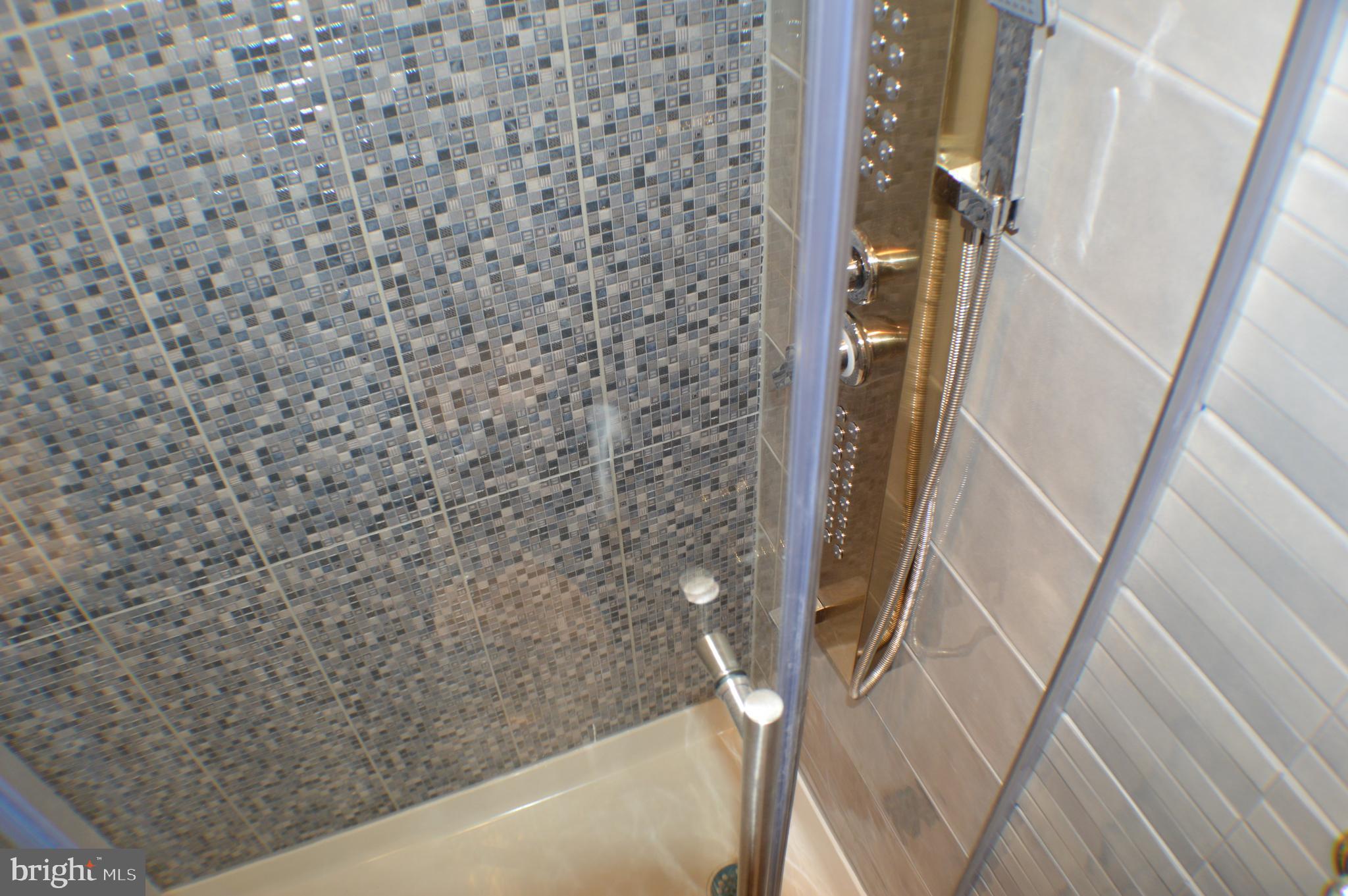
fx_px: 1234
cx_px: 674
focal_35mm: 33
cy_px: 448
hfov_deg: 57.3
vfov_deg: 39.9
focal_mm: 22
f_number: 3.5
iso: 400
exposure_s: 1/60
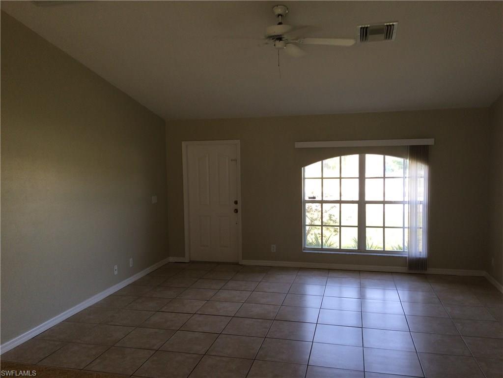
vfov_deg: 48.2
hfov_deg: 61.7
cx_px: 252
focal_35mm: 29
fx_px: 421
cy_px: 189
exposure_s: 1/60
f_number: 2.2
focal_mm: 4.15
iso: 50
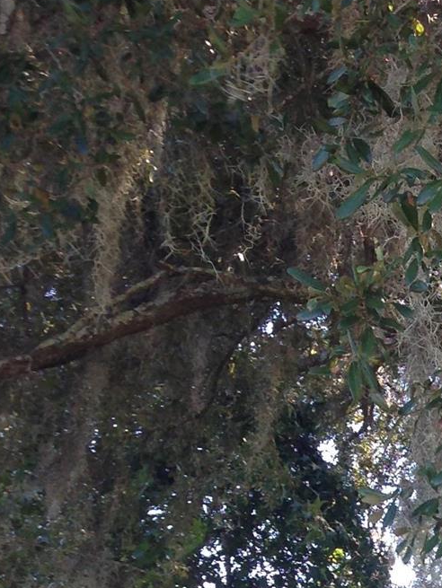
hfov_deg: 11.9
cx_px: 757
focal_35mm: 116
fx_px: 1973
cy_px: 920
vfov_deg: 15.5
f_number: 2.4
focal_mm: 4.12
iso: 64
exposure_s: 1/120
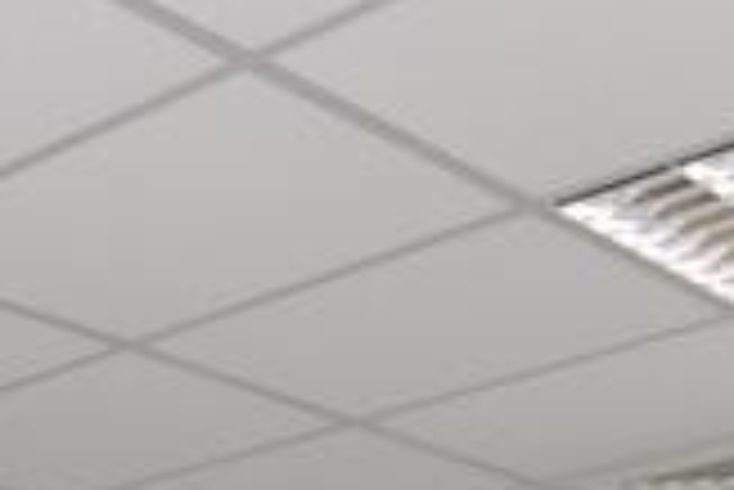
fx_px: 1918
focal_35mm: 94
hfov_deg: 18.6
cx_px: -432
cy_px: 1092
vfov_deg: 12.2
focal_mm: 10
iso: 400
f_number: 5
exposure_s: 1/100
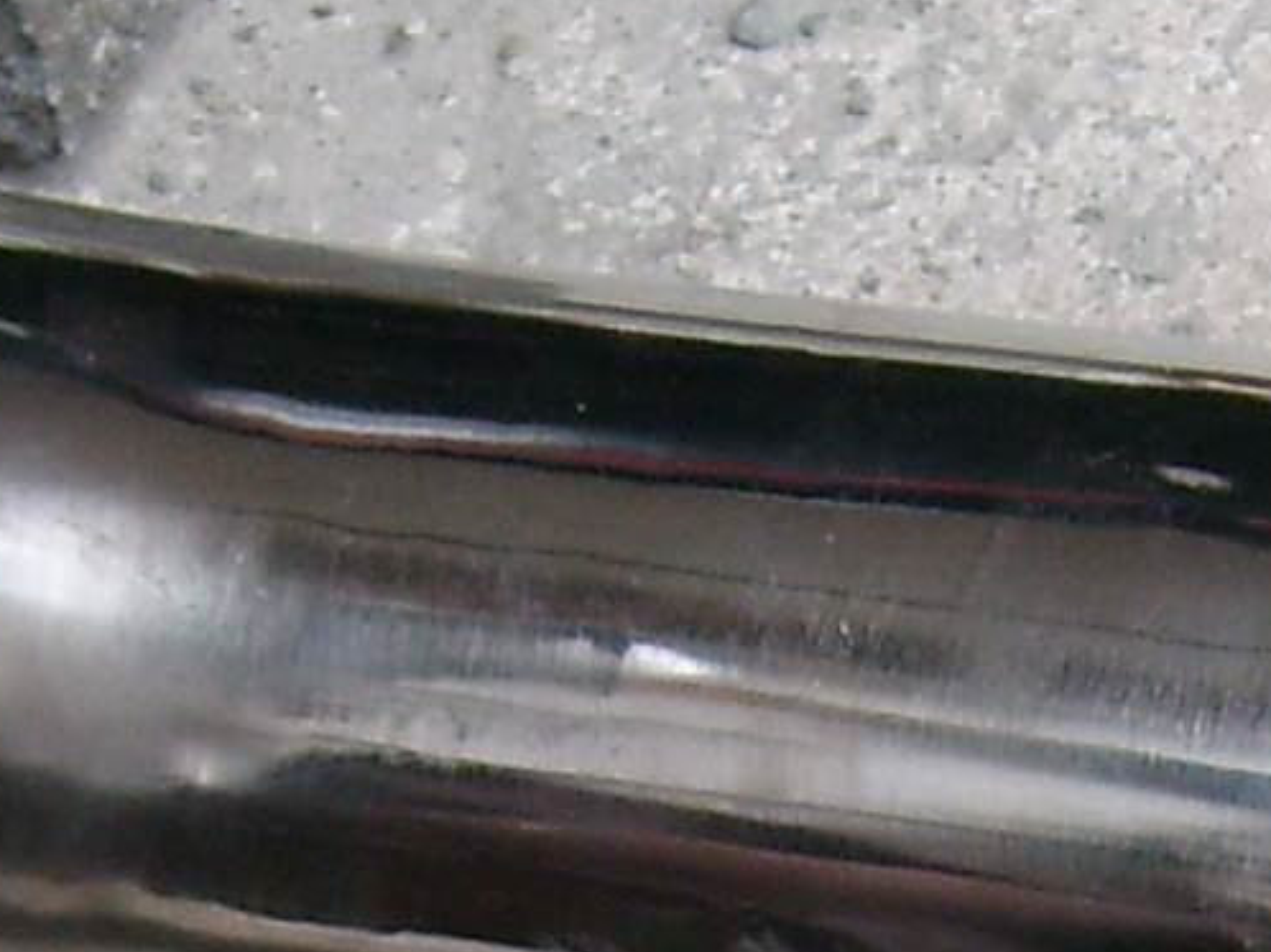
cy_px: 1891
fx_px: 7927
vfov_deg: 6.7
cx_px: 1064
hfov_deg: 9.1
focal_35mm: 216
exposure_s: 1/60
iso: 80
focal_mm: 5.8
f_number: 2.8
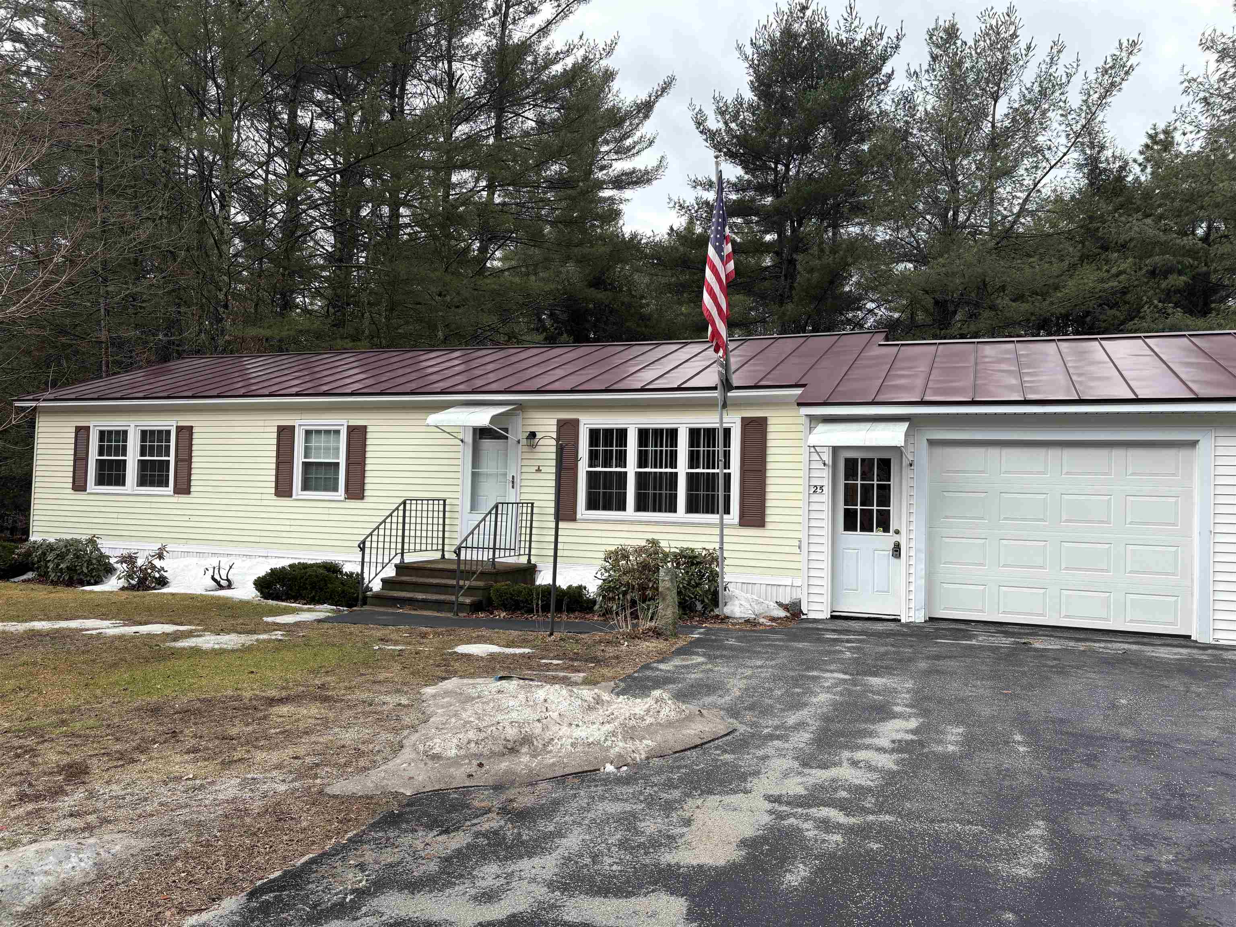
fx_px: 928
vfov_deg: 53.1
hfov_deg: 67.3
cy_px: 464
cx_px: 618
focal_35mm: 26
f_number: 1.6
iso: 50
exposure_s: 1/1451
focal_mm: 5.96
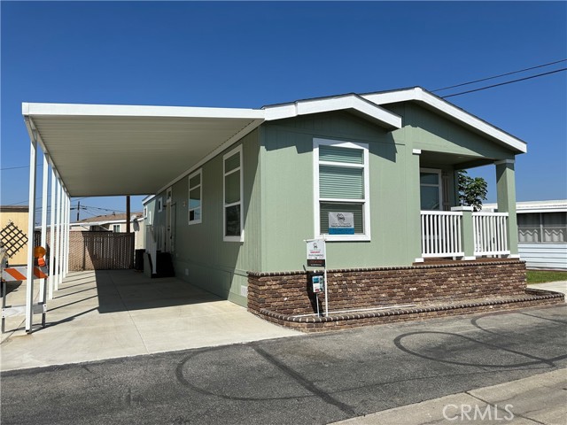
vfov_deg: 56.8
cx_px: 284
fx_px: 393
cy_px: 212
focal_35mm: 24
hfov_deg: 71.6
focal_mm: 6.86
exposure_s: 1/8197
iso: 80
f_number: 1.78
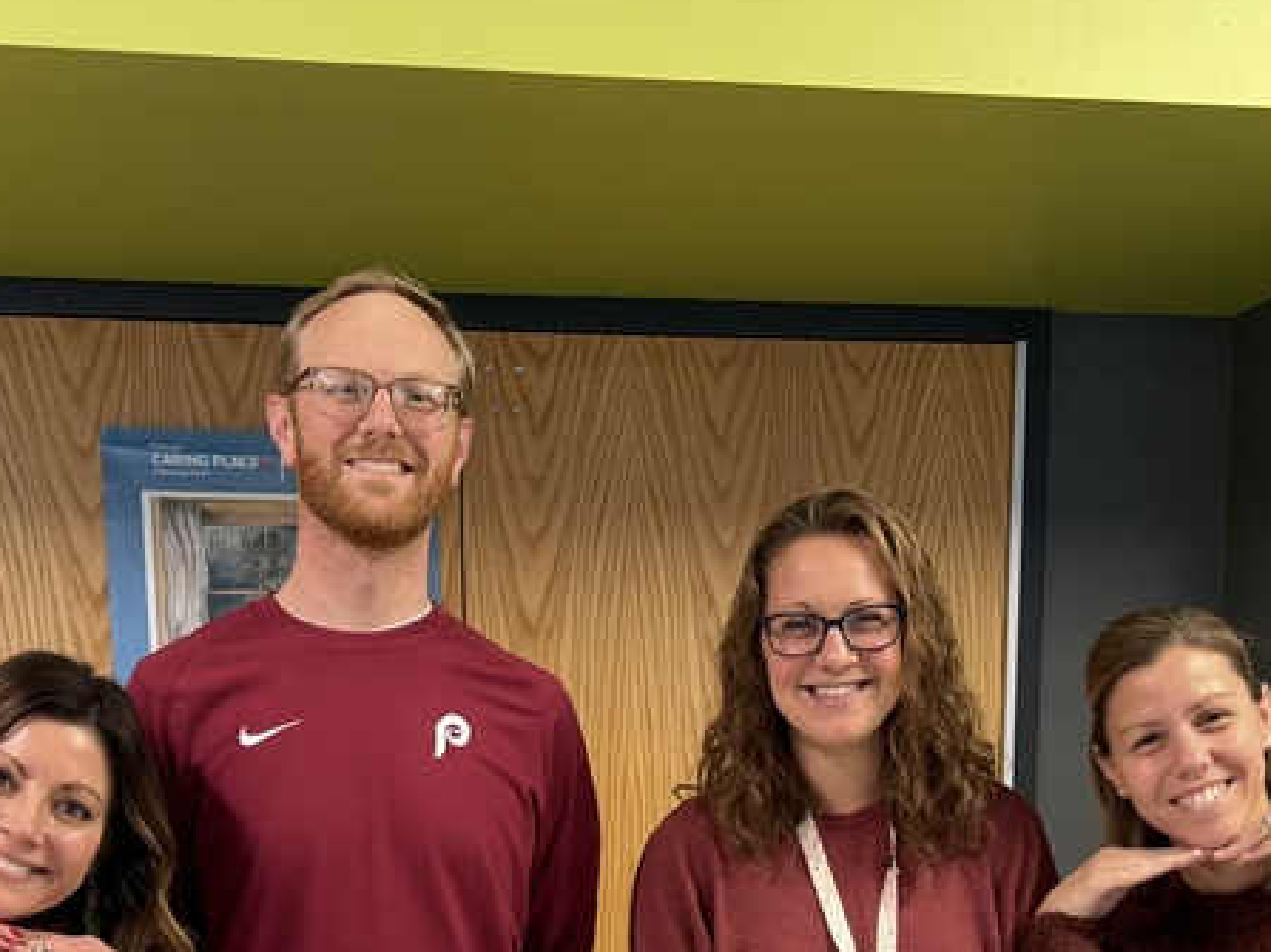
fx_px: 2019
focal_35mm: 55
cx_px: 623
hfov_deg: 34.9
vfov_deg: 24.7
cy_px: 1049
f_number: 1.78
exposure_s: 1/60
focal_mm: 6.76
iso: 200
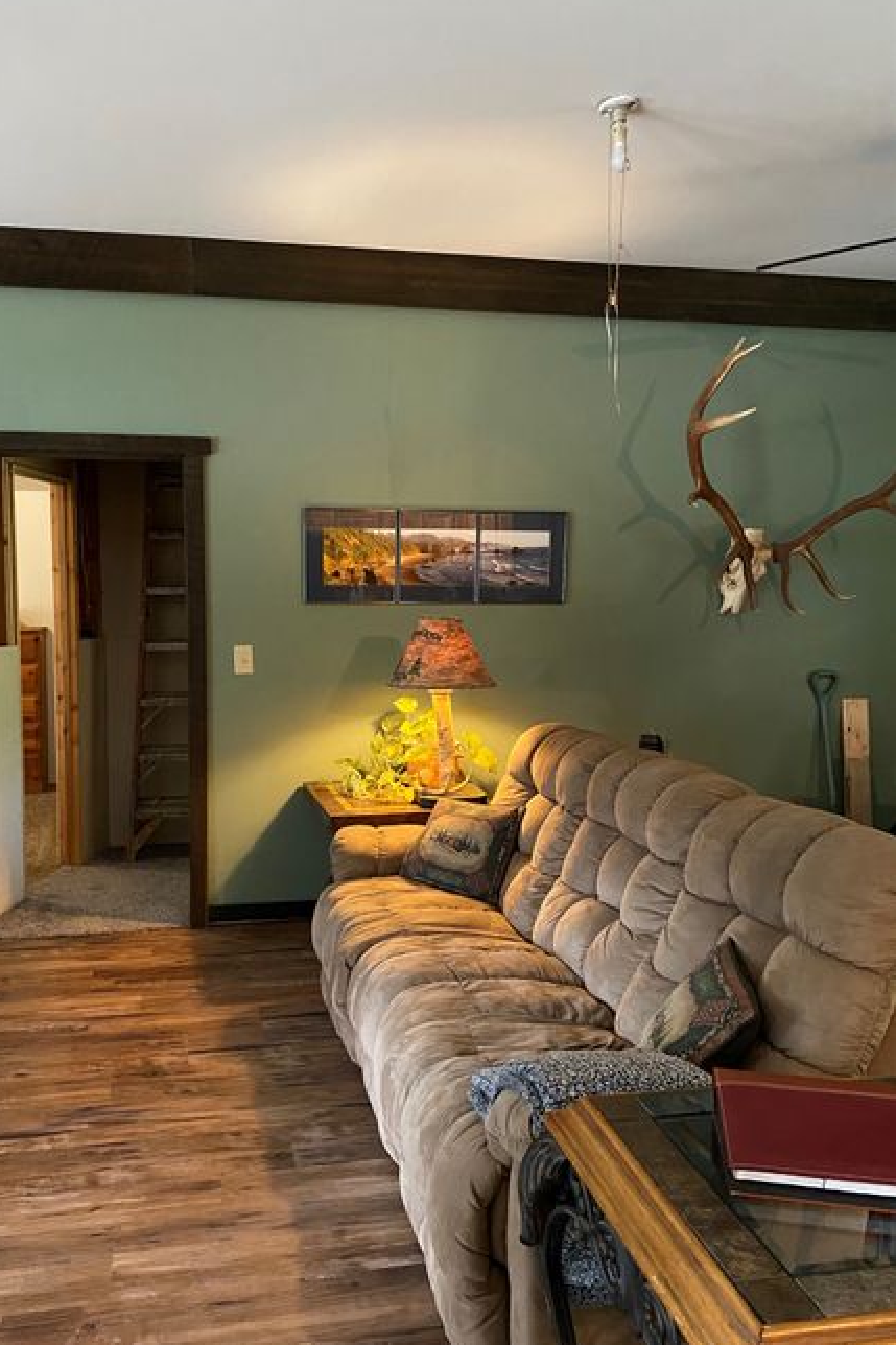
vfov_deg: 65.5
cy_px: 669
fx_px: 1046
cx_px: 376
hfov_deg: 46.2
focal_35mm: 28
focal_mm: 4.25
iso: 500
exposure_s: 1/40
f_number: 1.8
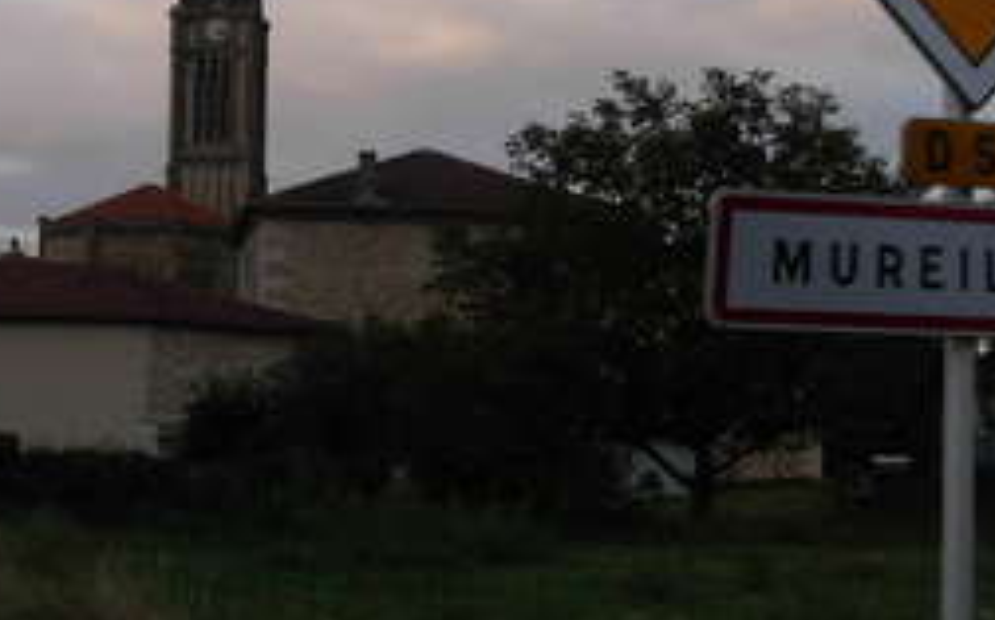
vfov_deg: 13.6
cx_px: 111
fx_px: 2601
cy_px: 229
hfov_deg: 21.2
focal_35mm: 96
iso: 79
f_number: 2.9
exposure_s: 1/443
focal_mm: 6.3
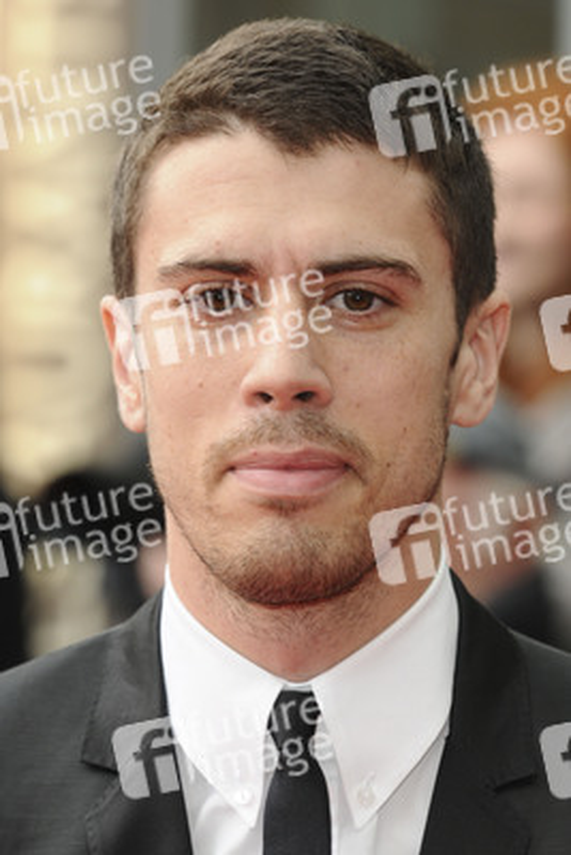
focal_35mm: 195
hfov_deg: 7.0
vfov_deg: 10.5
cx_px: 286
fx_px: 4635
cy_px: 428
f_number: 5
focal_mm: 130
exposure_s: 1/160
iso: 400
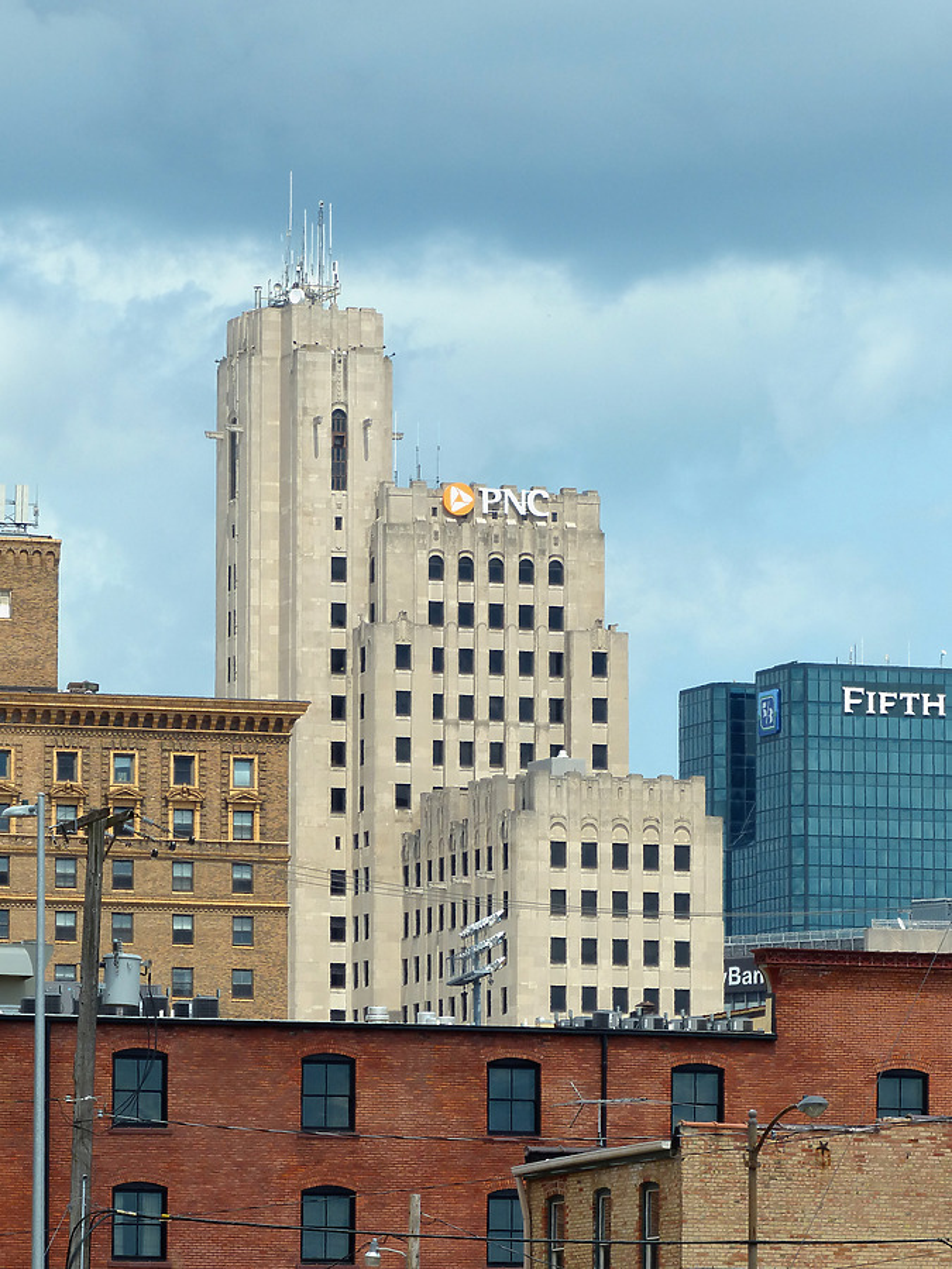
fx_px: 10451
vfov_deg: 7.0
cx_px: 476
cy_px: 634
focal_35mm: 285
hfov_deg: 5.2
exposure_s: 1/1600
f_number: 4
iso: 100
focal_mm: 51.2
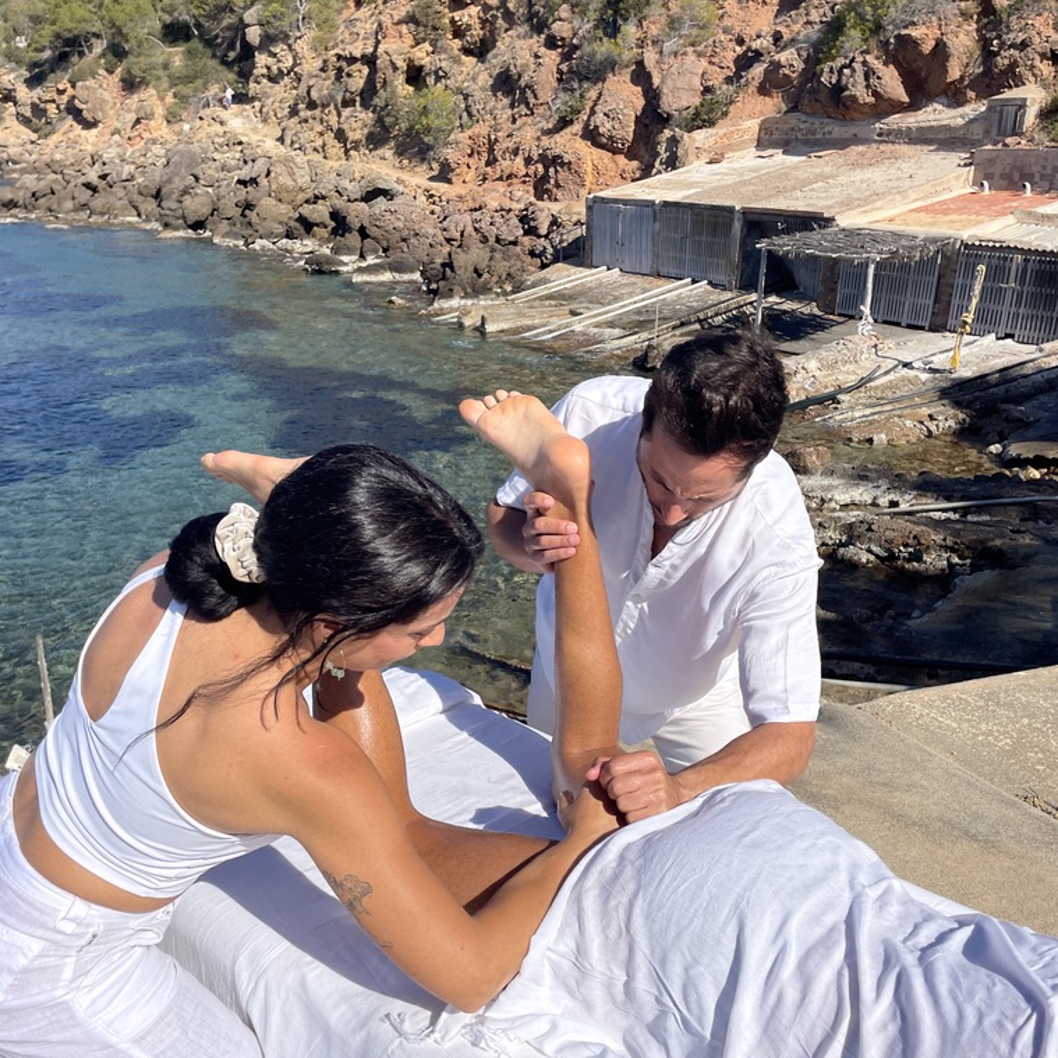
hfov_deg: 52.5
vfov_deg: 52.3
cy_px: 623
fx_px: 1072
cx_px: 530
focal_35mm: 31
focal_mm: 4.2
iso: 32
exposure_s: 1/6494
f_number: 1.6
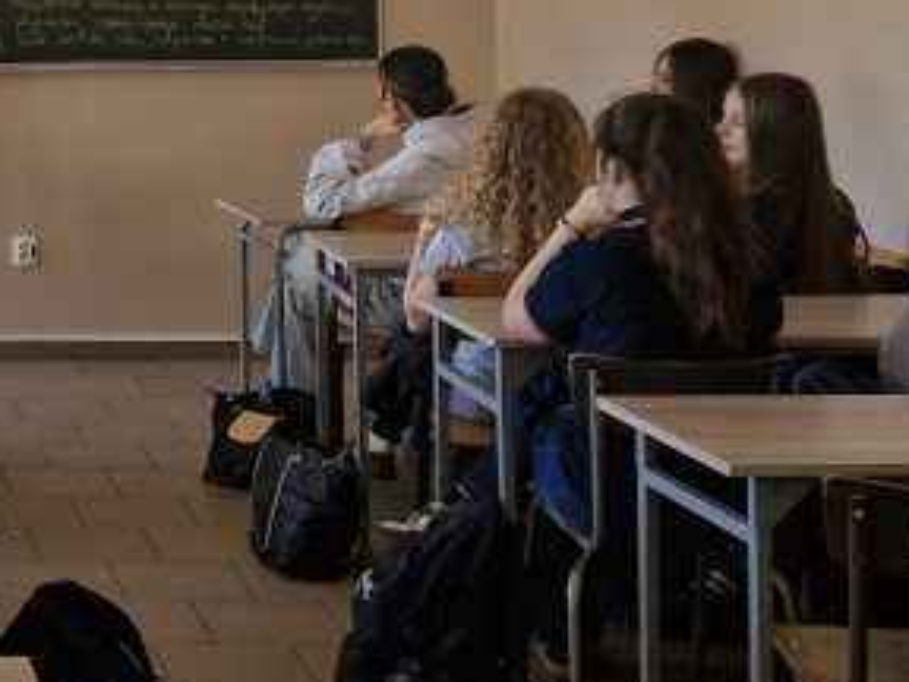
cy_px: -57
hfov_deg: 22.0
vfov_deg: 17.8
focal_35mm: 80
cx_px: -271
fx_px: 2101
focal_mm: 5.54
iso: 160
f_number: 1.8
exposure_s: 1/100
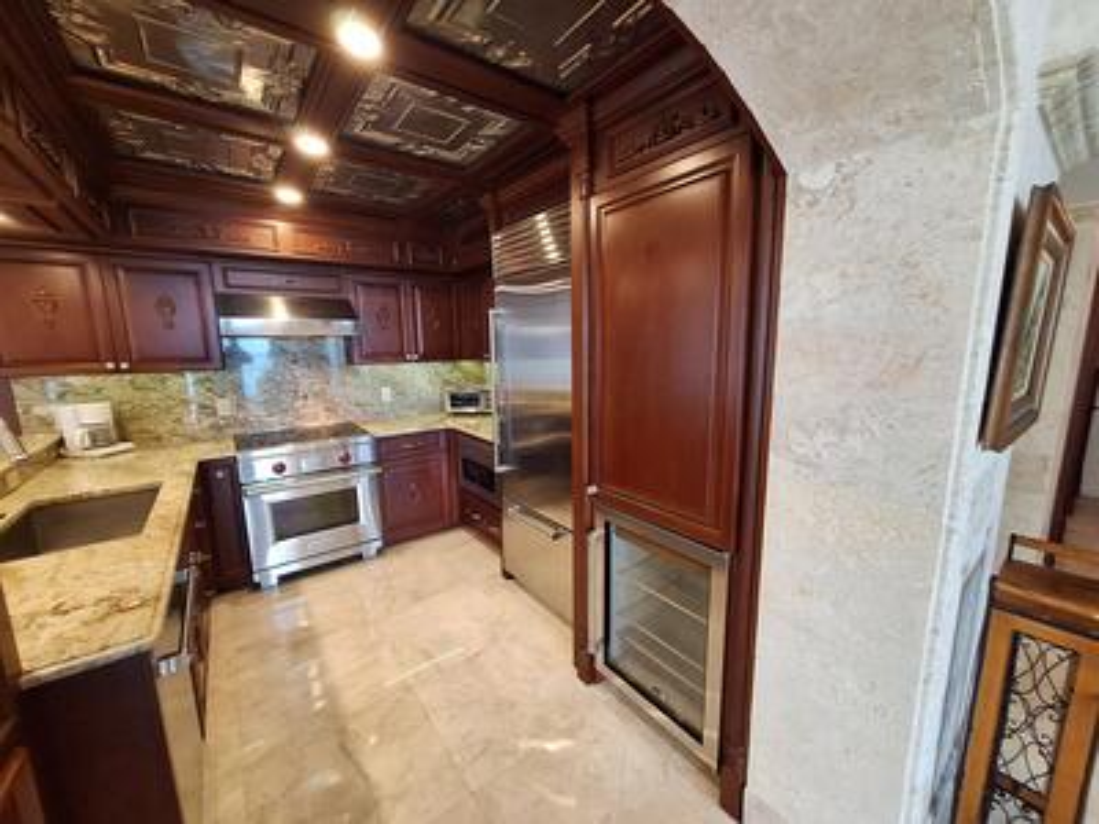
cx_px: 550
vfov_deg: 89.9
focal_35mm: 13
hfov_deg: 106.2
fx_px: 413
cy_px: 412
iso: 200
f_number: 2.2
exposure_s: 1/40
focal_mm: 1.74
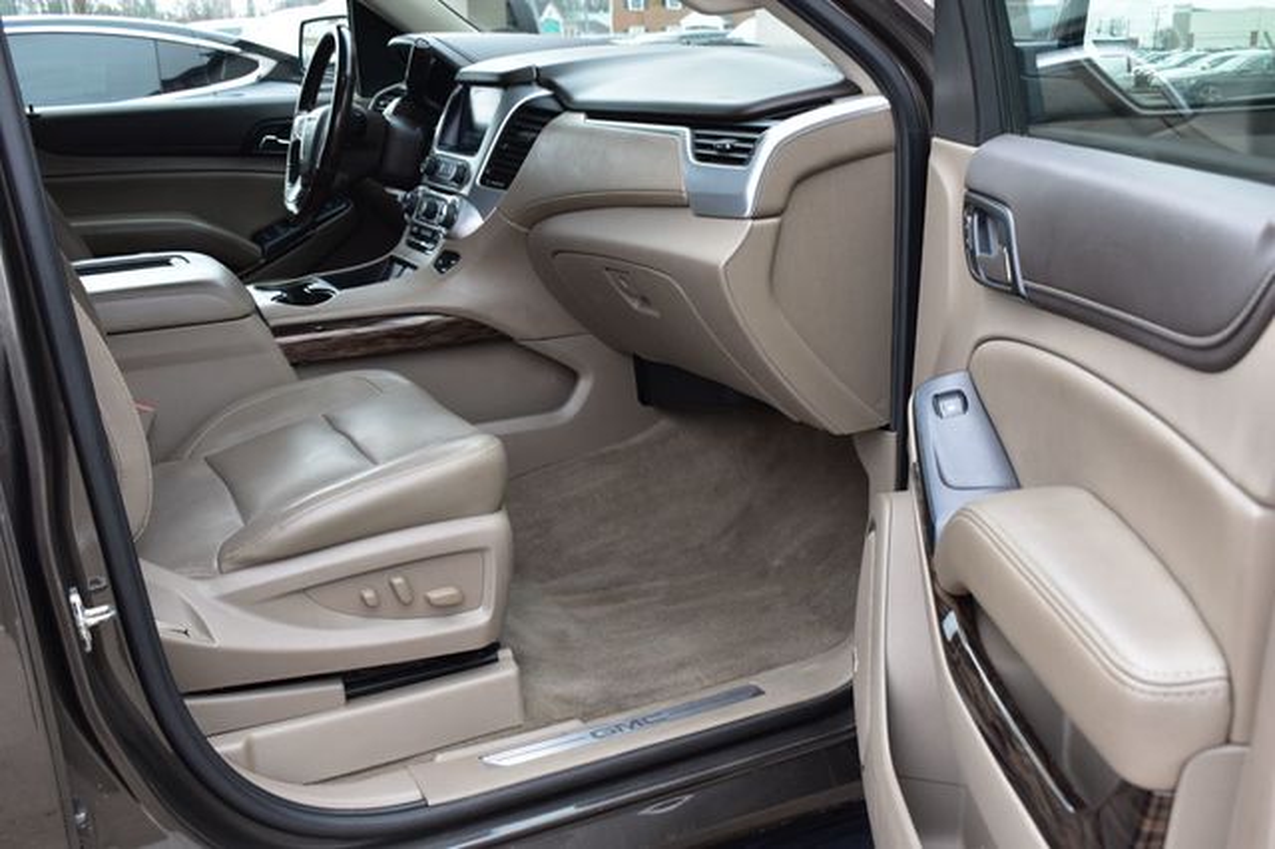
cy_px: 424
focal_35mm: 38
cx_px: 638
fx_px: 1327
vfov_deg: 35.5
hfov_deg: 51.3
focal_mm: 25
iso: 400
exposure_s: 1/60
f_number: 8
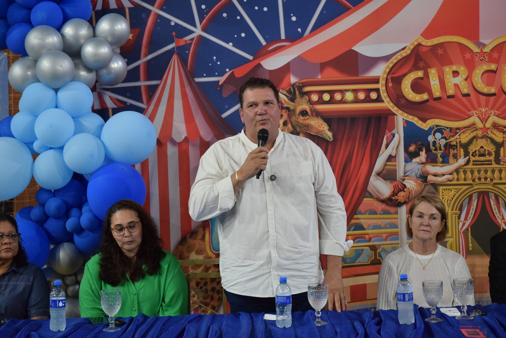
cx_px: 253
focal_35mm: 72
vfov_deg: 19.0
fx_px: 1013
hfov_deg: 28.1
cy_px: 169
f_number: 4.5
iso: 2200
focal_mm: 48
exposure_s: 1/60
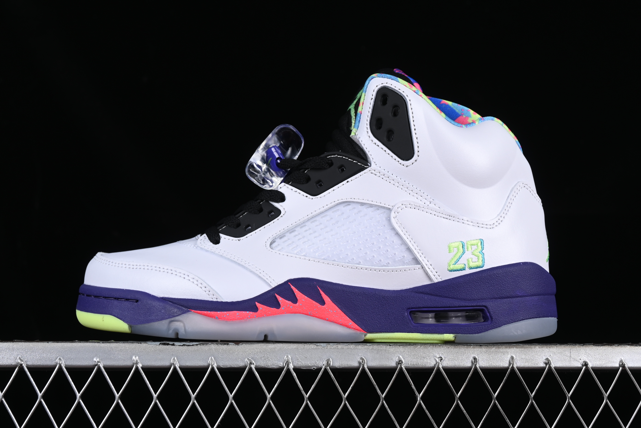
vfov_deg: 18.2
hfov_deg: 27.0
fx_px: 1335
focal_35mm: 75
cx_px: 320
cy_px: 214
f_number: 8
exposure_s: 1/80
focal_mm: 50
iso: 160
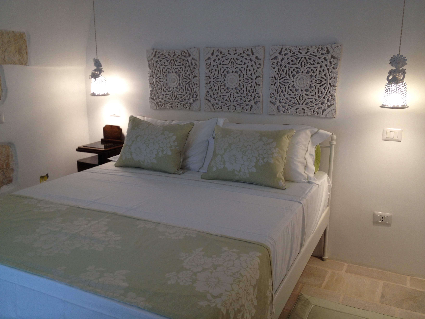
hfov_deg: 52.6
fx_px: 430
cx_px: 212
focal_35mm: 35
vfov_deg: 40.7
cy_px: 160
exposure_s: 1/20
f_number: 2.4
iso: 50
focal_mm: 4.28
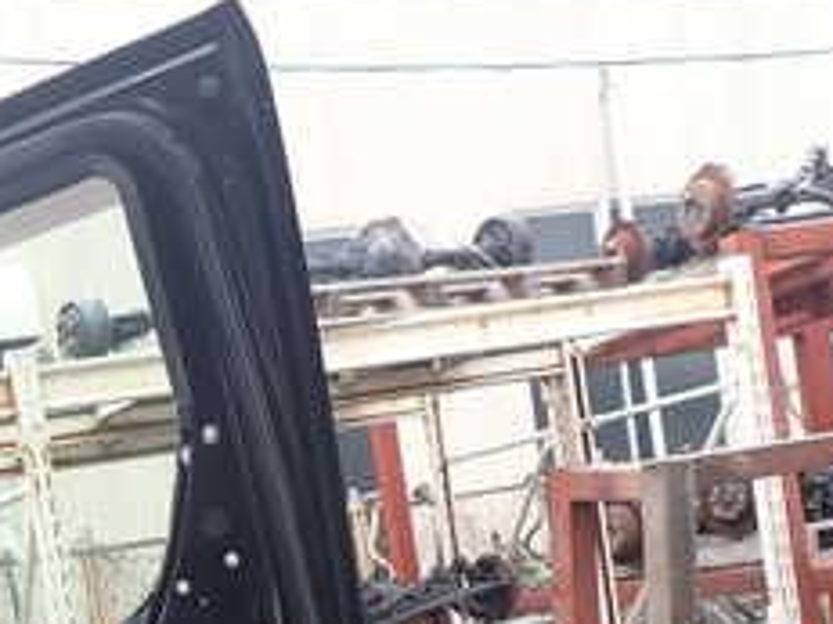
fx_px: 1563
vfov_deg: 21.1
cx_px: -50
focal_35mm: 65
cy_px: 736
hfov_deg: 27.6
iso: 100
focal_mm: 4.5
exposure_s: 1/320
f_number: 2.8
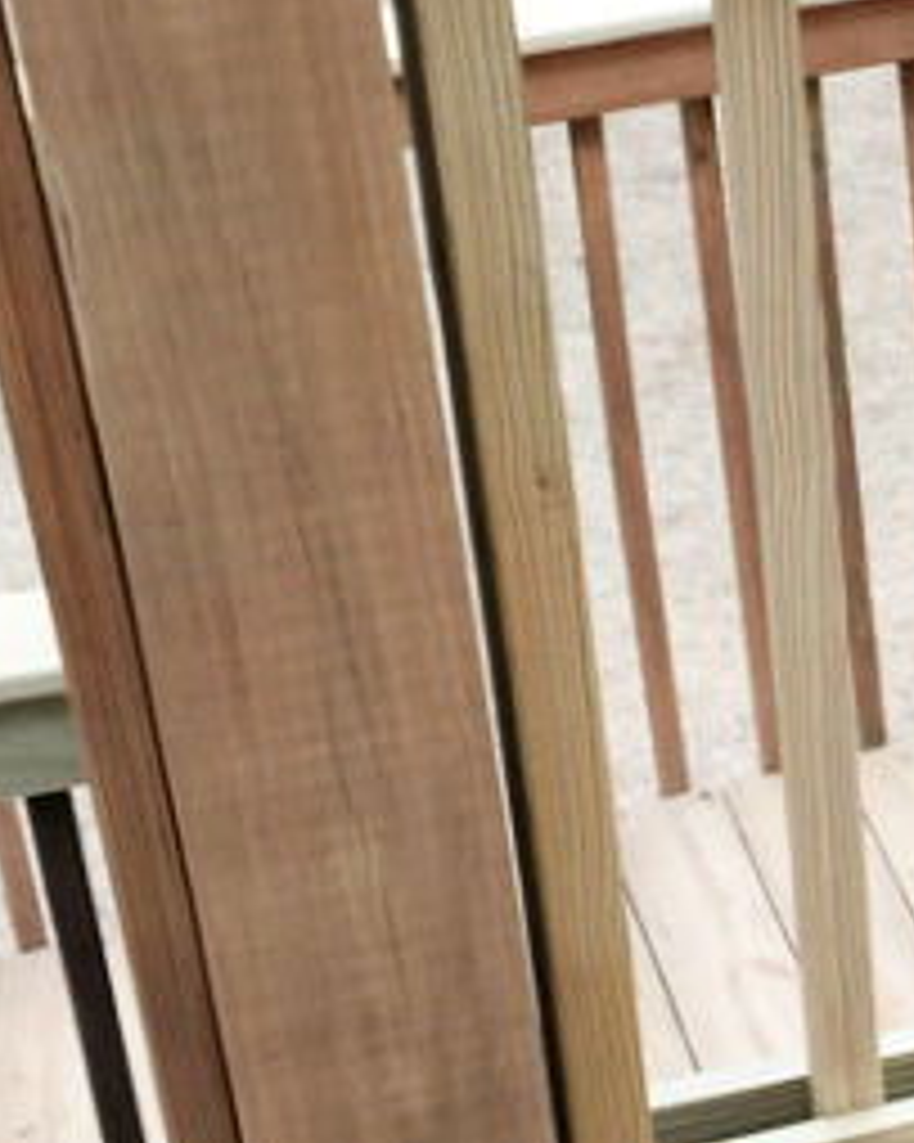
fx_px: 3620
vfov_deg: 18.0
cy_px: 598
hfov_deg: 13.6
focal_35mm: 107
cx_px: 1324
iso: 32
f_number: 2.2
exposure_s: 1/40
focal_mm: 4.15
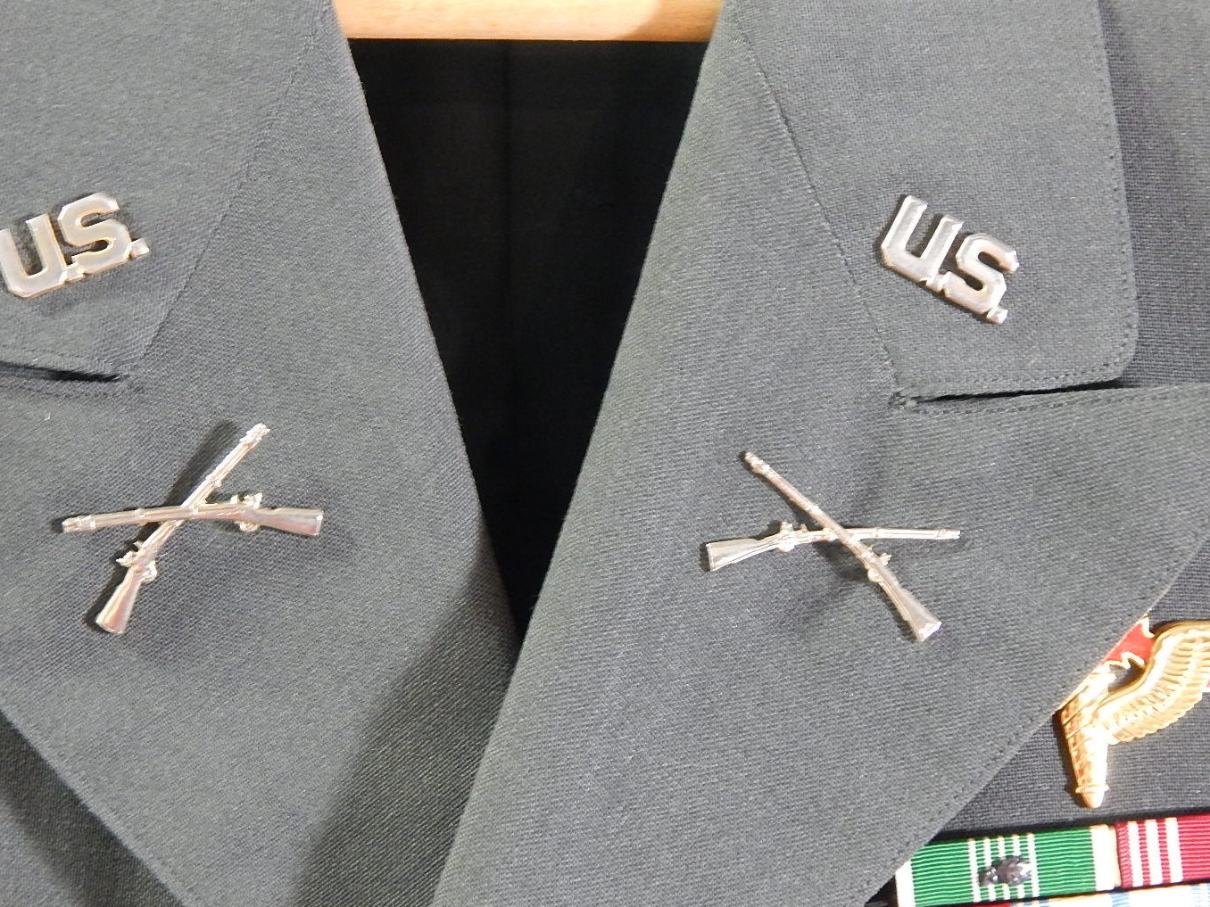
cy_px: 489
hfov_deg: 27.0
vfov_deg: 20.4
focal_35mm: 72
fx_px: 2517
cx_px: 511
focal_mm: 10.9
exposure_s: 1/8
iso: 640
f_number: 4
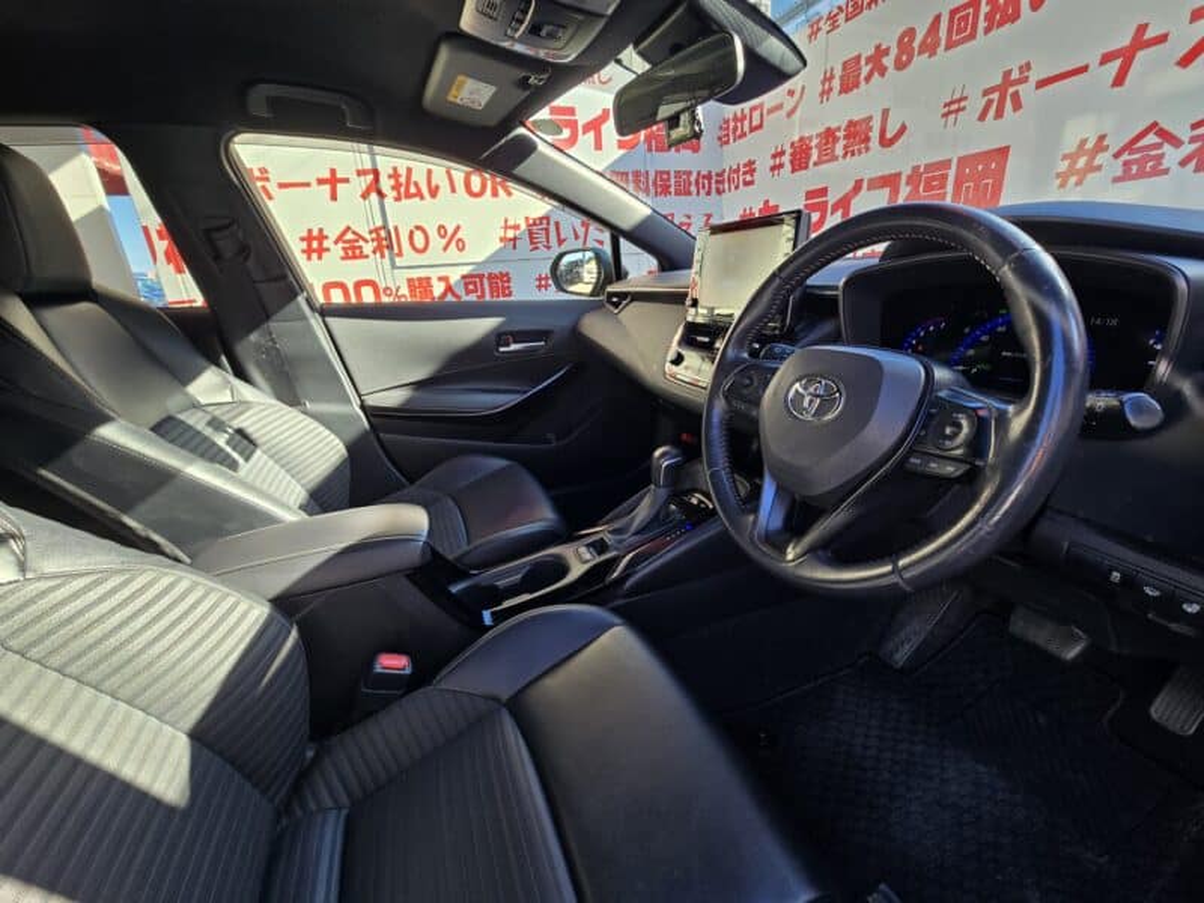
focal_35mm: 13
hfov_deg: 106.2
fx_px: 452
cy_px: 452
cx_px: 602
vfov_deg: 89.9
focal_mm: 2.2
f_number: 2.2
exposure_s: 1/104
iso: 50
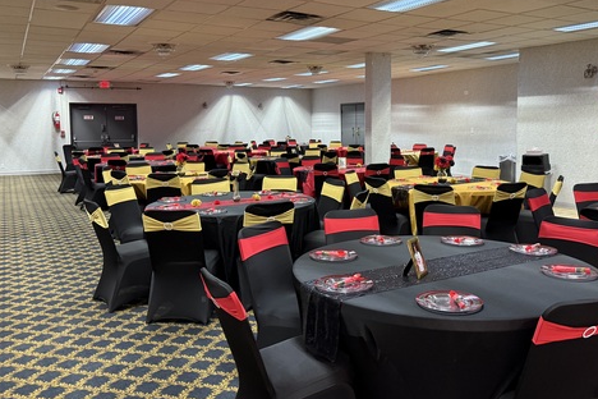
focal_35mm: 32
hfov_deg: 58.5
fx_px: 532
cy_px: 166
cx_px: 342
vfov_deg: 41.0
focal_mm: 6.76
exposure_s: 1/60
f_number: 1.78
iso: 400
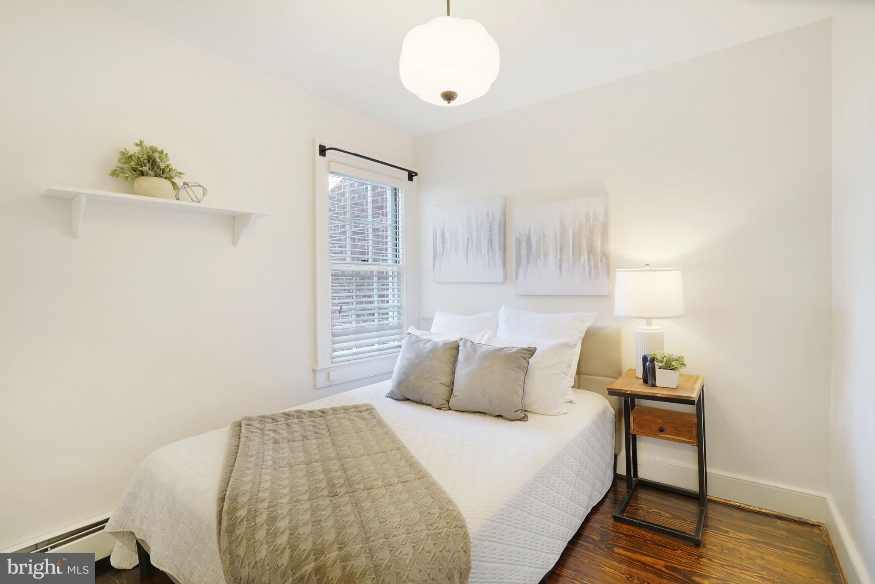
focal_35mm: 16
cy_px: 292
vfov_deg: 73.8
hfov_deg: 96.7
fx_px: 389
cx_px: 438
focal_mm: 16
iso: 1250
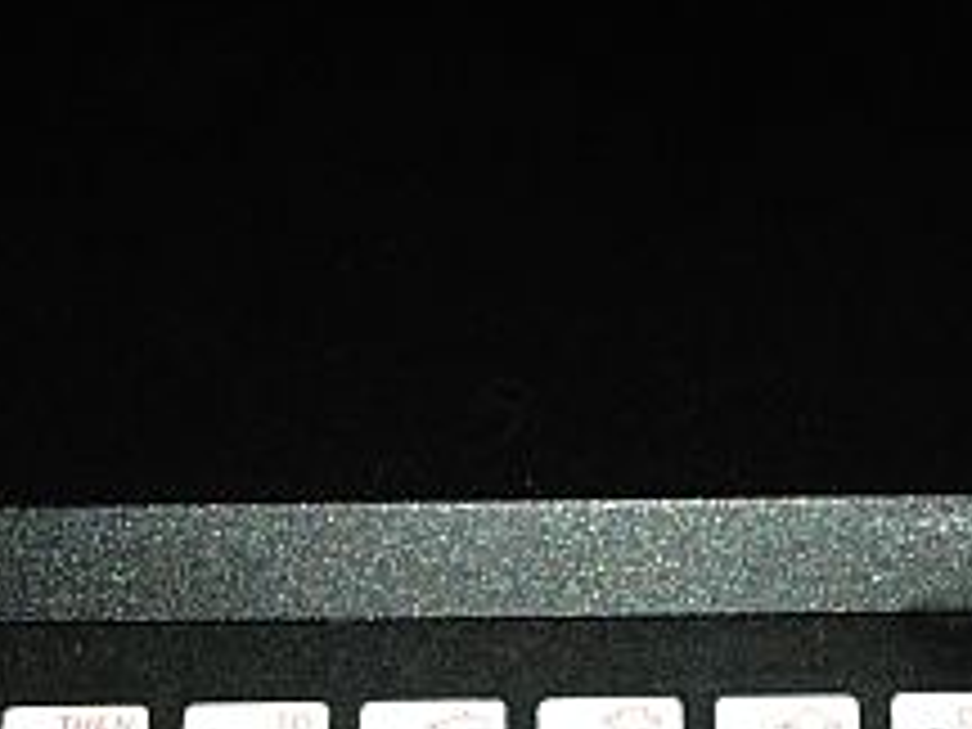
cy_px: 562
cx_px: 666
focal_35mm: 97
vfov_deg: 15.2
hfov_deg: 20.2
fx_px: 2724
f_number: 2.4
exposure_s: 1/35
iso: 64
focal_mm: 4.28
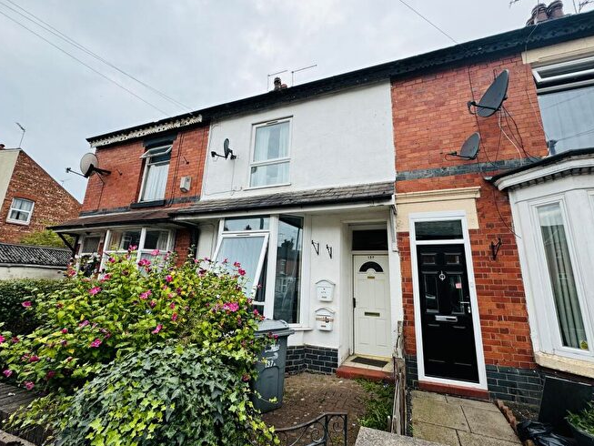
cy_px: 224
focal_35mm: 15
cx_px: 309
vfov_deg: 81.8
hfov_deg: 98.1
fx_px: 257
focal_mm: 2.22
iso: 40
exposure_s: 1/693
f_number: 2.2
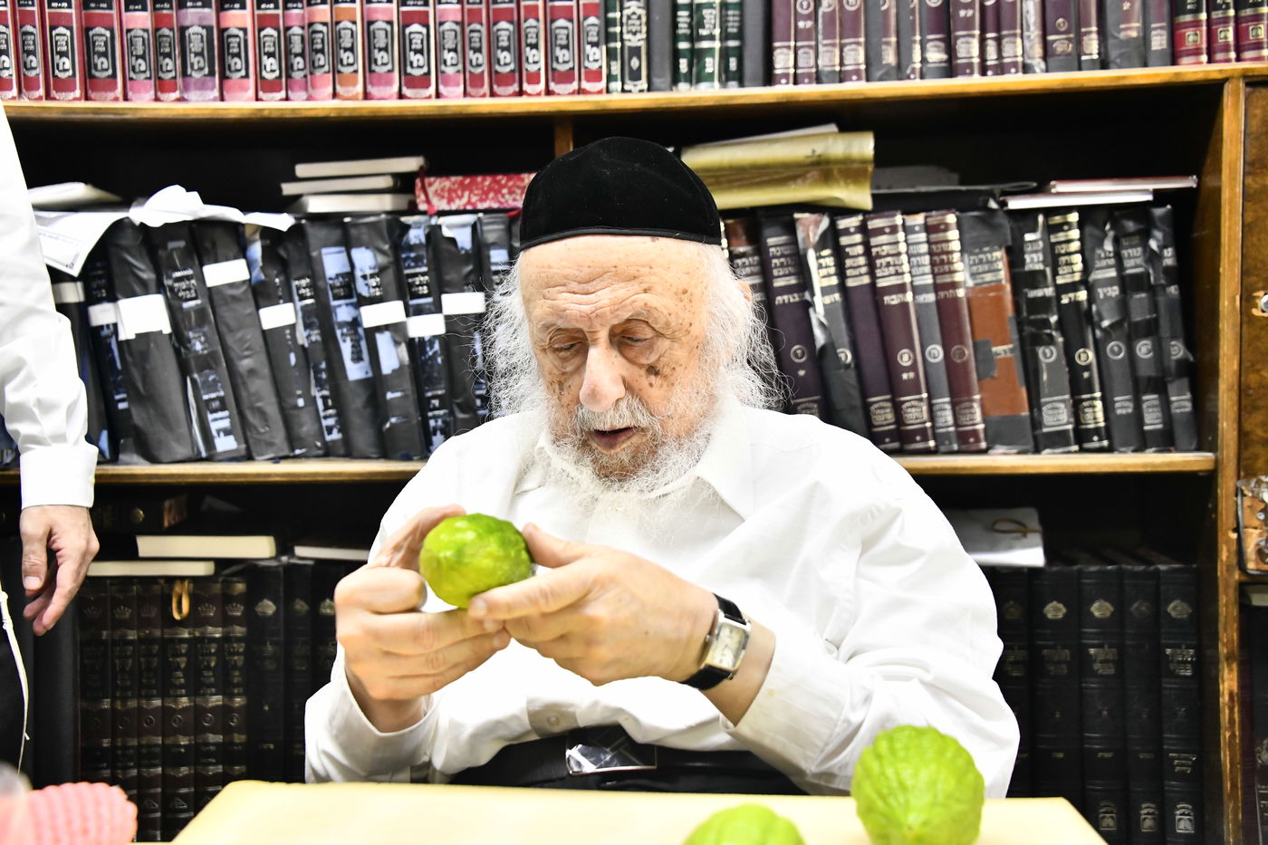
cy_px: 422
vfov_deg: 28.1
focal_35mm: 48
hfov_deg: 41.1
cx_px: 634
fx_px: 1690
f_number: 5.6
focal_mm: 48
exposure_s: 1/160
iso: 2500
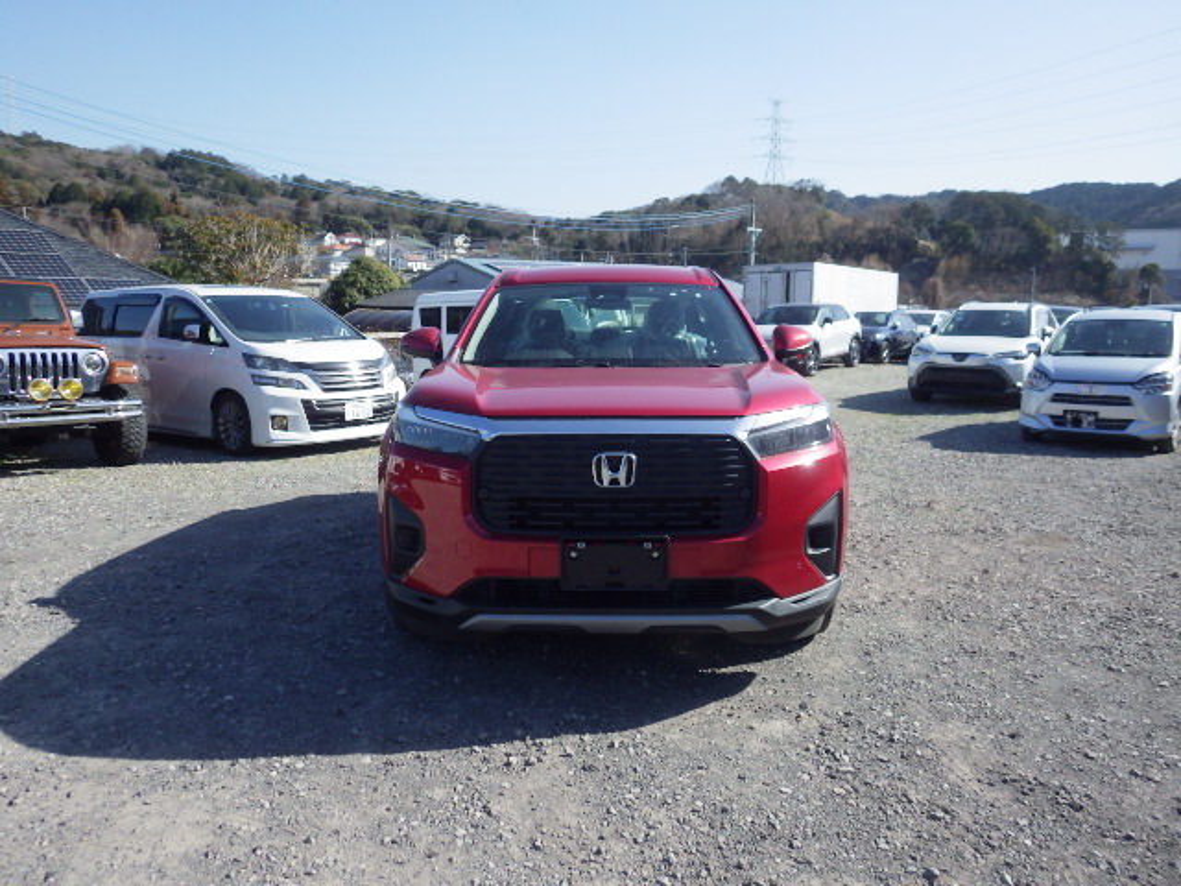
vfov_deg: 54.9
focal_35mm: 25
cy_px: 443
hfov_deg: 69.4
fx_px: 853
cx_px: 590
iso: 250
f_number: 7.9
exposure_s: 1/250
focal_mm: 4.5
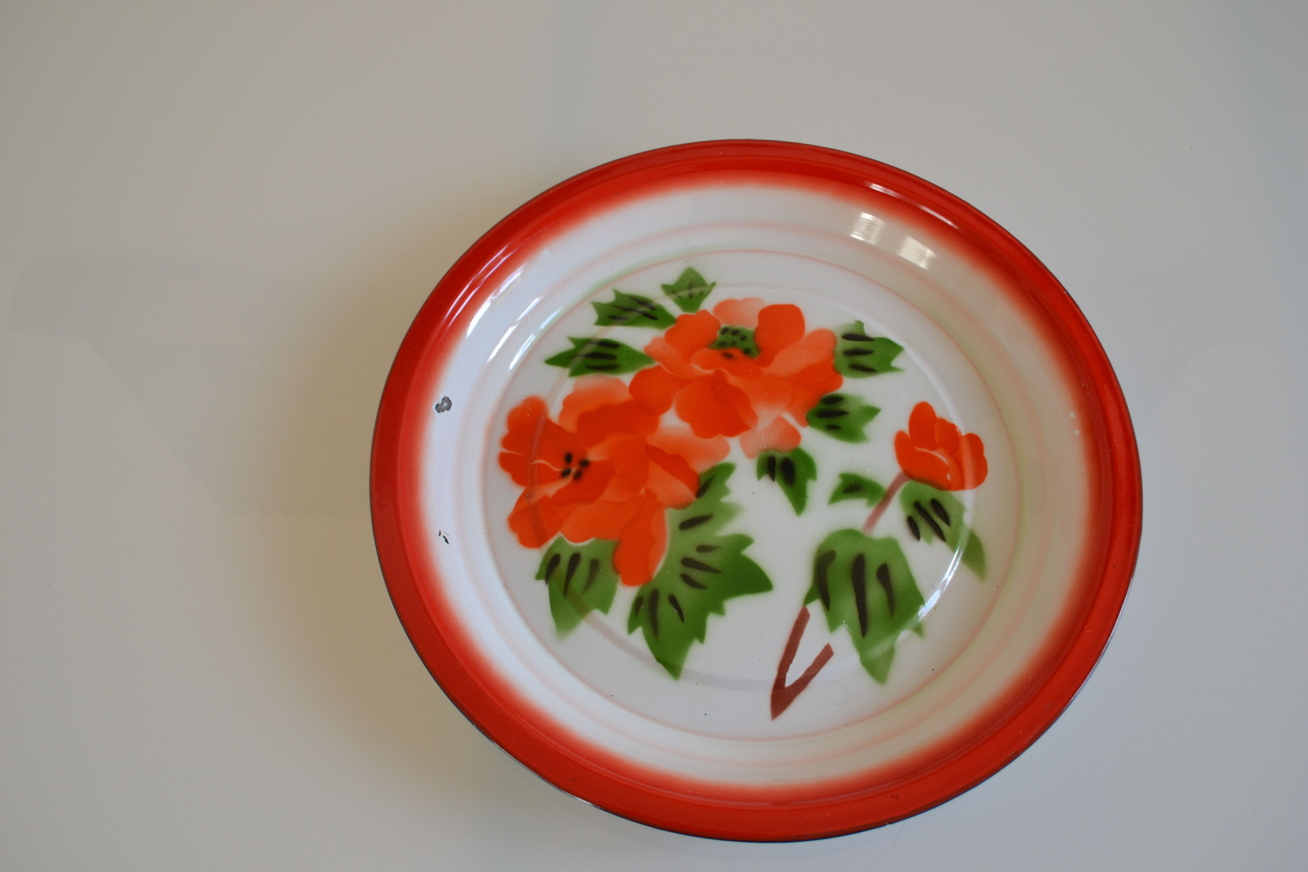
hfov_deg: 61.9
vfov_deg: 43.6
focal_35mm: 30
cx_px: 654
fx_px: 1090
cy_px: 436
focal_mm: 20
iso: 360
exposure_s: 1/125
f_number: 5.6
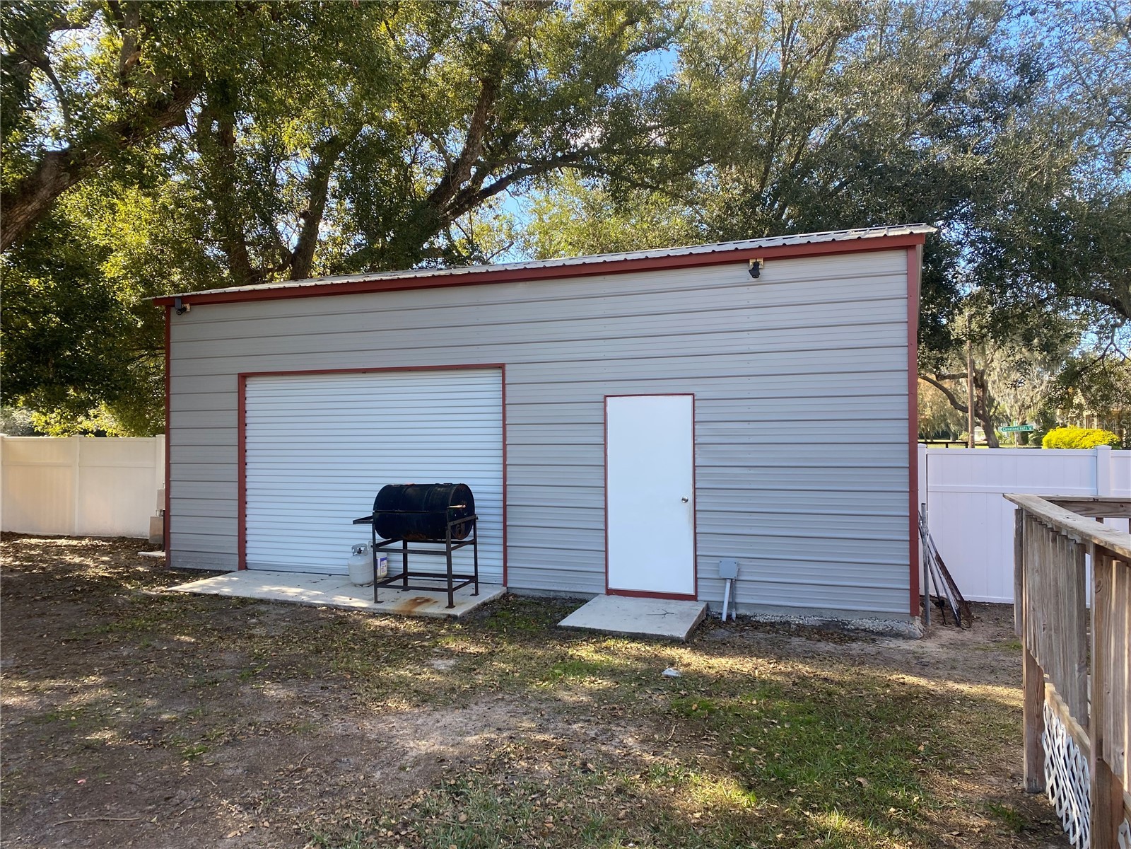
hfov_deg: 67.3
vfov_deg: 53.1
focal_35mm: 26
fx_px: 849
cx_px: 566
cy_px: 424
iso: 32
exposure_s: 1/391
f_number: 1.8
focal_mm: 4.25
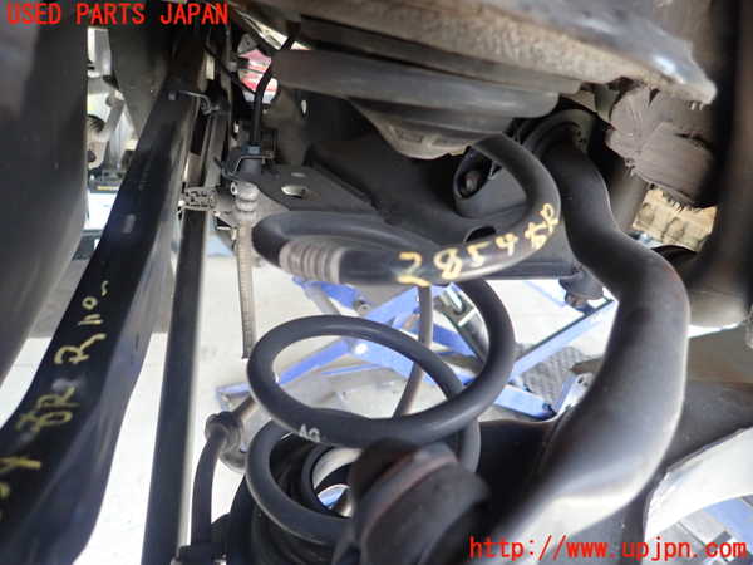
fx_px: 544
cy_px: 282
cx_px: 376
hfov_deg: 69.4
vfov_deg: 54.9
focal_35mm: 25
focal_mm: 4.5
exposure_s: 1/30
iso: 320
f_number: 2
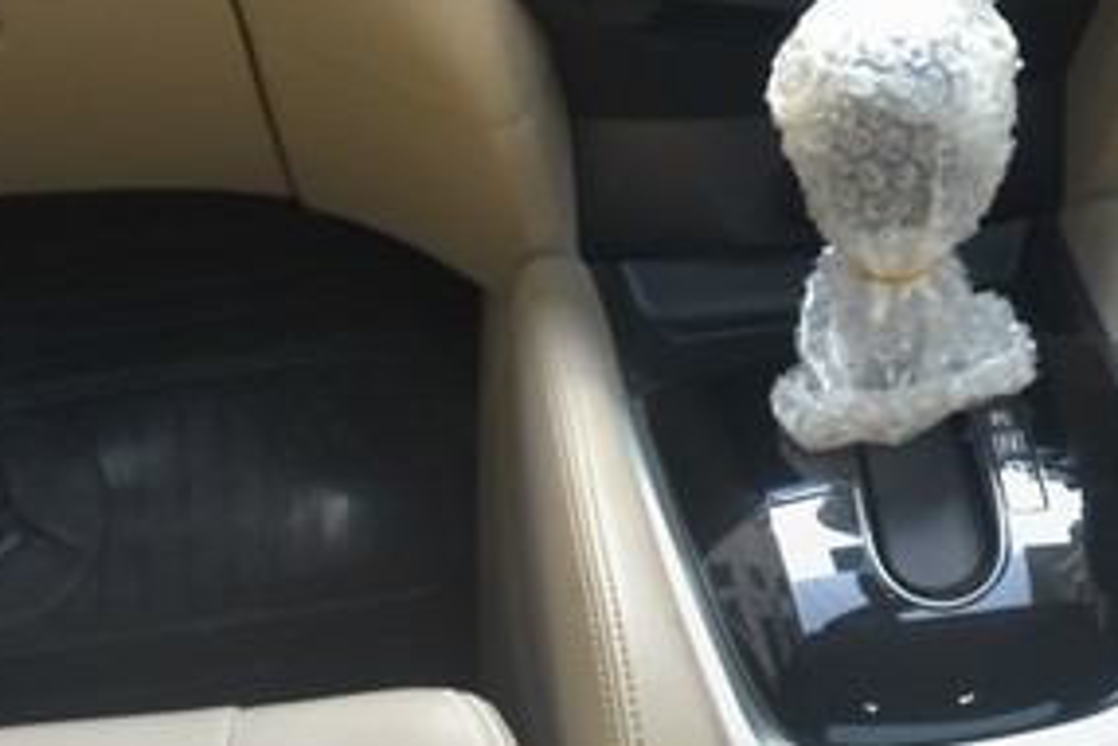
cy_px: -189
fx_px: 2995
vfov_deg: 13.7
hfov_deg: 19.4
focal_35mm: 96
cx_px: 1474
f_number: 6.3
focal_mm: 23
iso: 450
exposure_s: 1/15
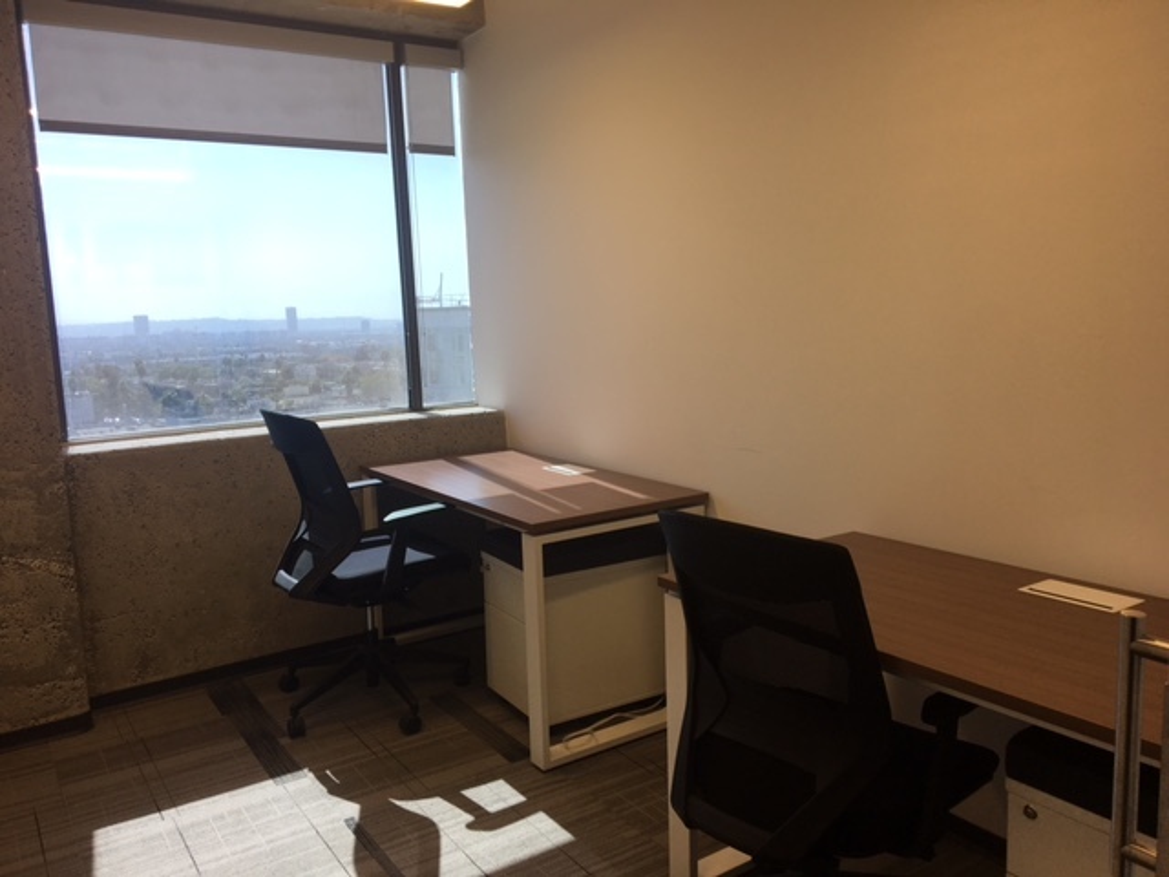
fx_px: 979
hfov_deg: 61.7
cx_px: 584
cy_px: 438
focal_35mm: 29
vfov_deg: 48.2
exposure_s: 1/132
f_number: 2.2
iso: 25
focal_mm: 4.15
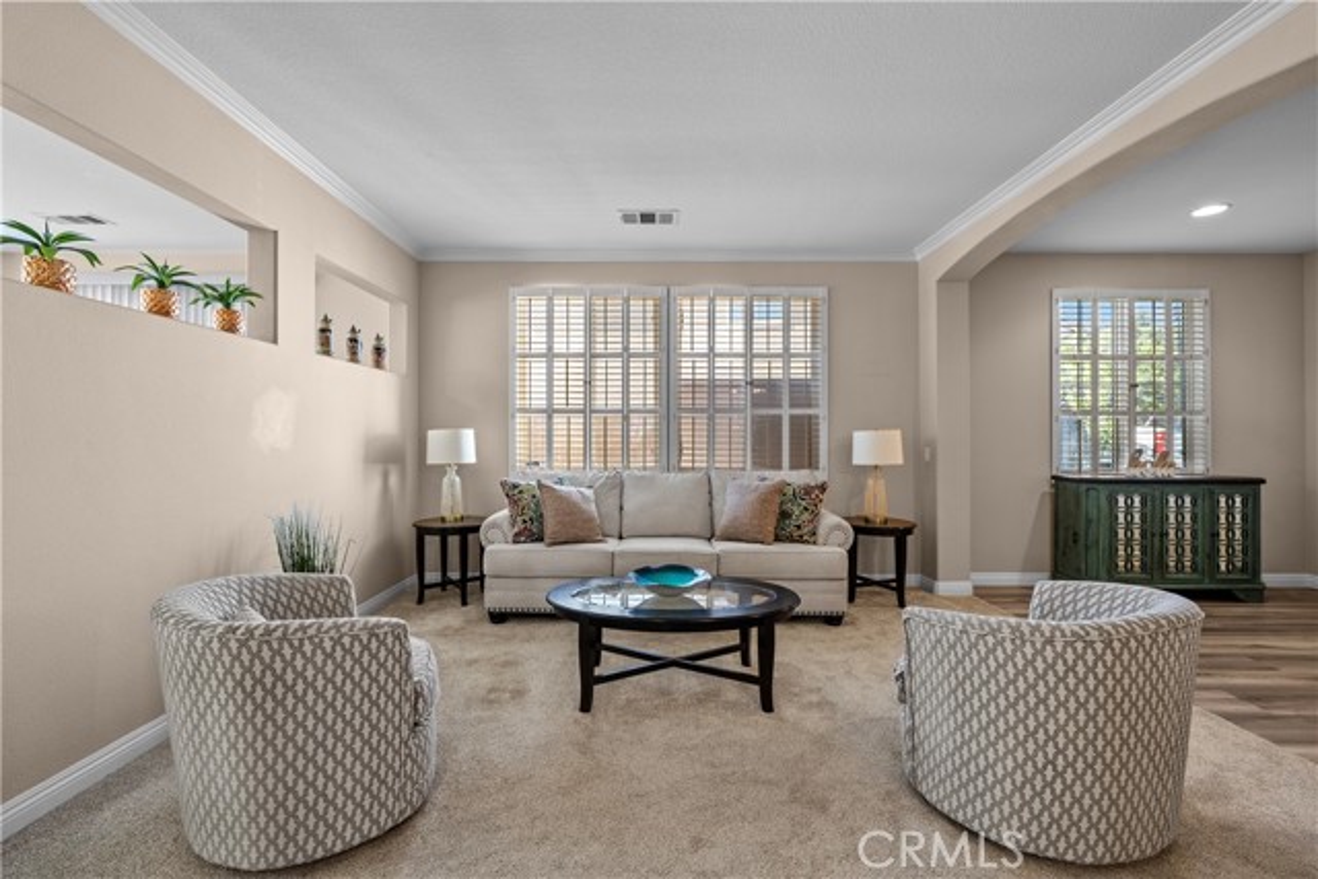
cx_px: 659
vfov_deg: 77.4
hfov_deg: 100.4
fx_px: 549
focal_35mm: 15
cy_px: 440
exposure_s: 1/2.5
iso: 250
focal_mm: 15
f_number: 9
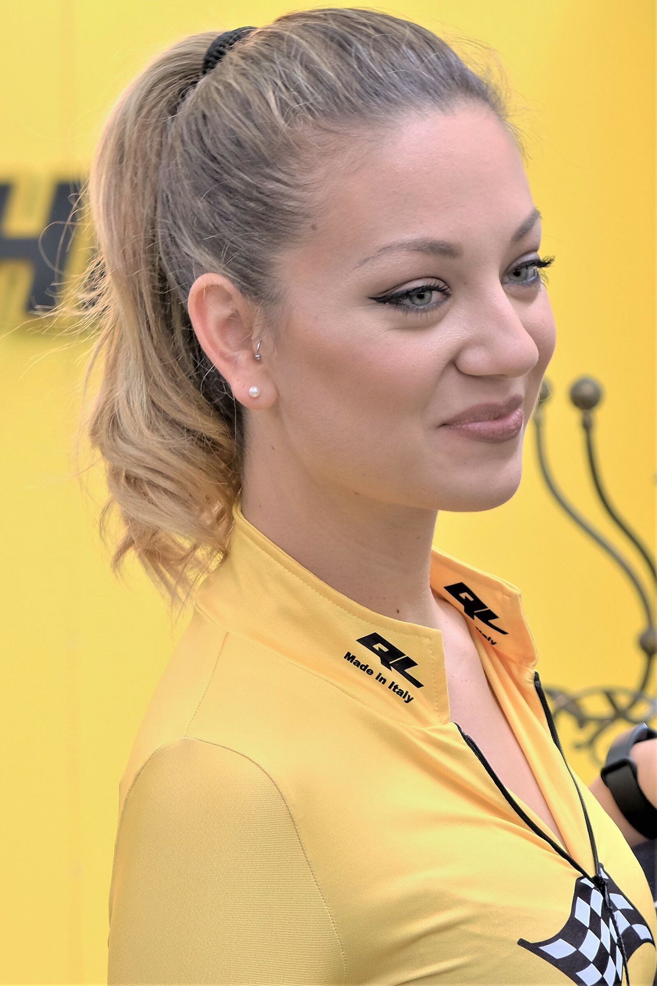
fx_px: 2272
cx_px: 328
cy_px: 493
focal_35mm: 83
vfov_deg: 24.5
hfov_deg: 16.5
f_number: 4
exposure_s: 1/30
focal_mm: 55
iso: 800
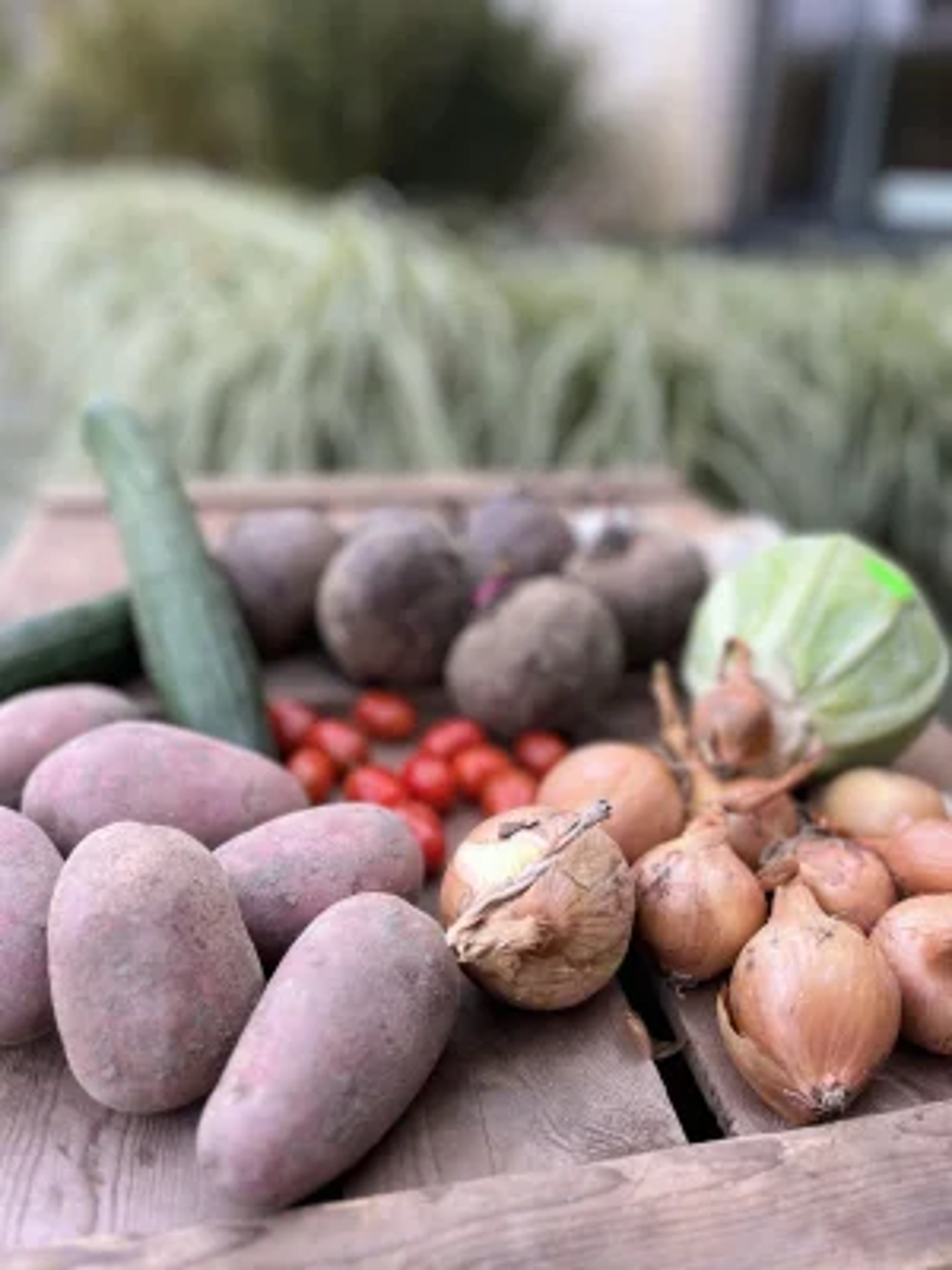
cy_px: 635
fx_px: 953
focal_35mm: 26
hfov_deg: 53.1
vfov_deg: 67.3
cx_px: 476
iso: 50
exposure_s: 1/383
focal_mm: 5.1
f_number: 1.6
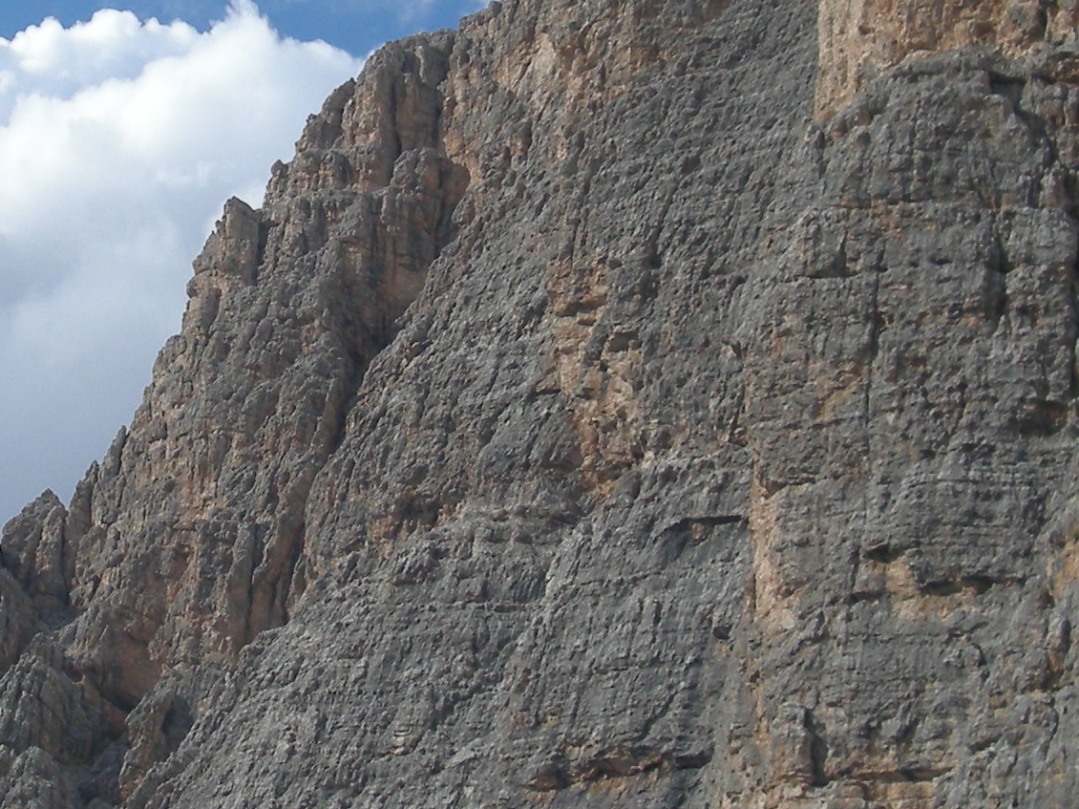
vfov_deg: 11.3
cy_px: 281
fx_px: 4082
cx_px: 218
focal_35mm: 131
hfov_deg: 15.0
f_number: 8
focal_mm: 7.9
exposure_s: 1/224
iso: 64
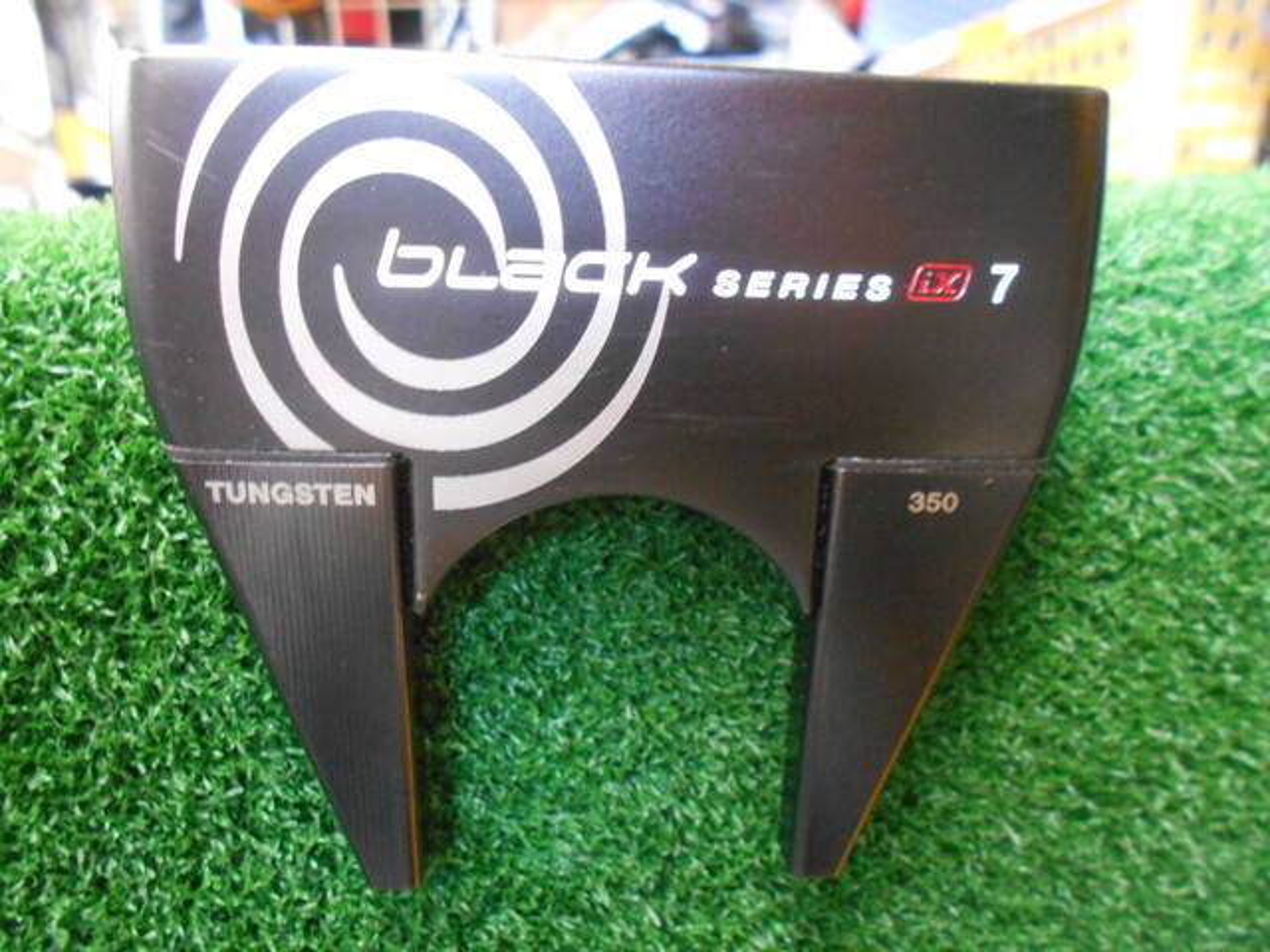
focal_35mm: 26
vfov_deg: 53.1
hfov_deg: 67.3
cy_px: 476
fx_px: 954
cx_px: 635
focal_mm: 4.6
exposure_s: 1/15
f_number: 3.2
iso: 800
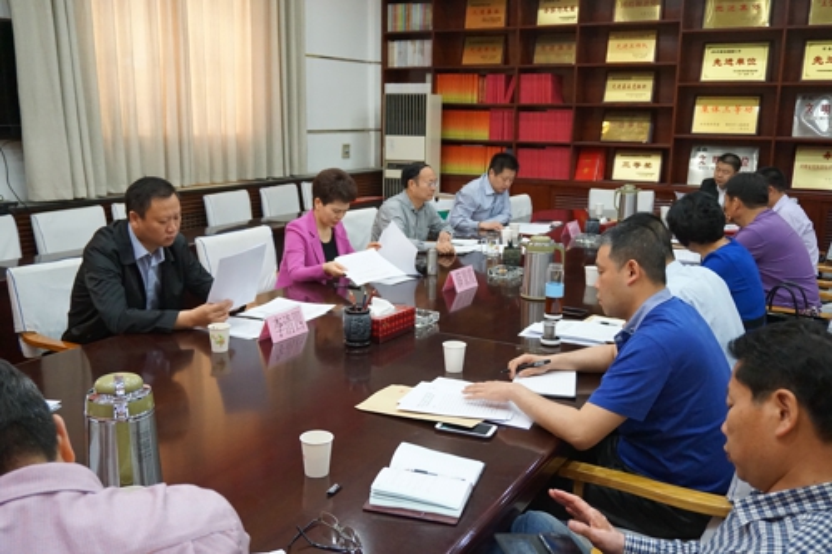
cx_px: 416
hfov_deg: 55.1
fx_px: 797
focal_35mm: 34
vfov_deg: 38.3
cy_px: 277
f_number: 4
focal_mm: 23
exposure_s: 1/50
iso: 3200
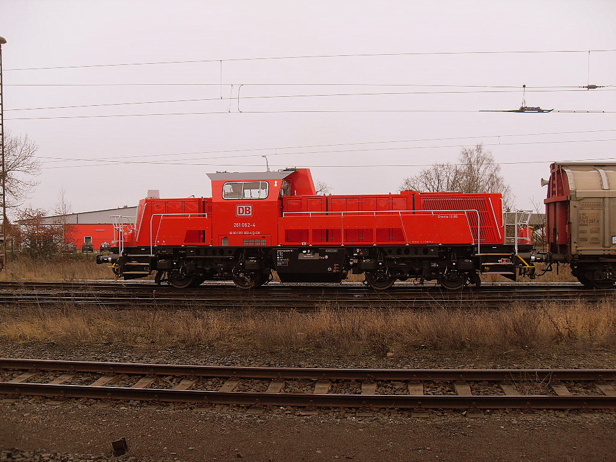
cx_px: 308
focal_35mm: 34
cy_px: 231
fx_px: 605
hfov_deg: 54.0
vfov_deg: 41.8
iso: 100
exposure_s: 1/90
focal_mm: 6.3
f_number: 2.8
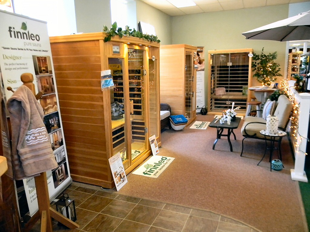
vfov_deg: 49.7
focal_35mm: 28
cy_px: 116
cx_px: 155
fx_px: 251
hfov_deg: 63.4
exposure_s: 1/17
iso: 400
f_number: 3.5
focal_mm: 5
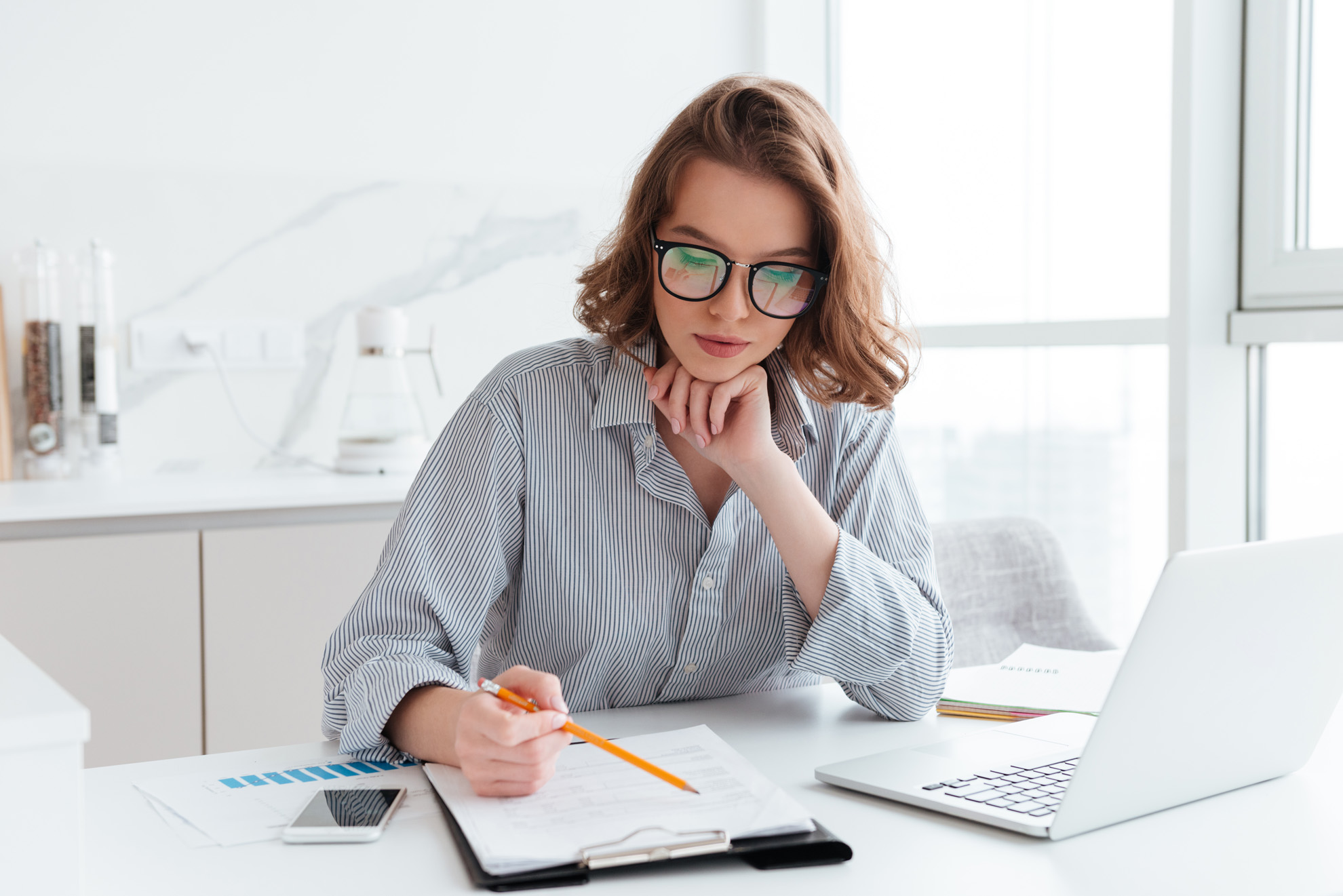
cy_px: 448
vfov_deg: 28.1
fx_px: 1791
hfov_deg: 41.1
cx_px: 672
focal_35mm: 48
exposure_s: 1/320
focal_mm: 48
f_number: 3.5
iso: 250
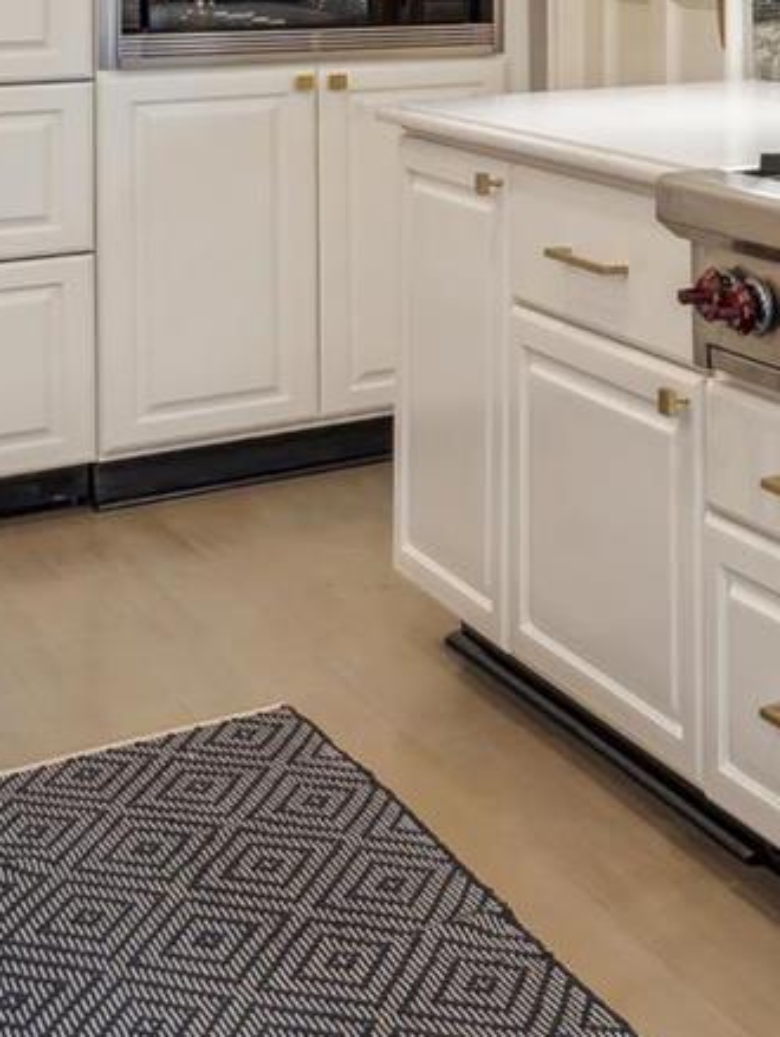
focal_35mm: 65
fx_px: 1953
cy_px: -31
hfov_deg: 16.5
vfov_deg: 27.8
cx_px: 1612
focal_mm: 18.6
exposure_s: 1/4
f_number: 8
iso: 100
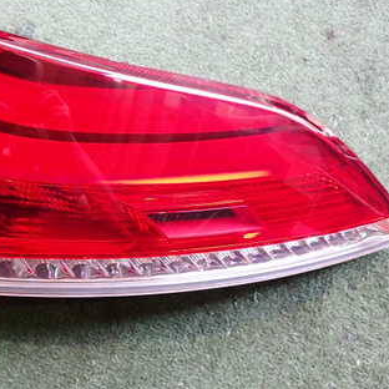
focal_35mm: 51
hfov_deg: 32.3
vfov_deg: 33.3
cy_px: 165
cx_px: 64
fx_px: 648
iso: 200
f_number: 2.3
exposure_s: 1/50
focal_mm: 5.4
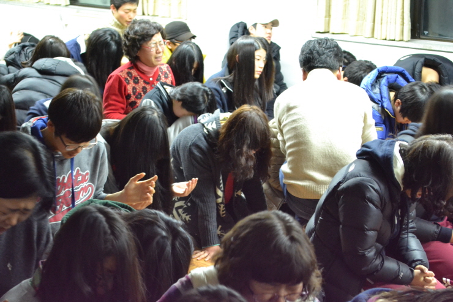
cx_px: 226
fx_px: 1038
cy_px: 151
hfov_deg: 24.6
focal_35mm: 82
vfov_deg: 16.5
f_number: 5.6
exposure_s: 1/10
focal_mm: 55
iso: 3200
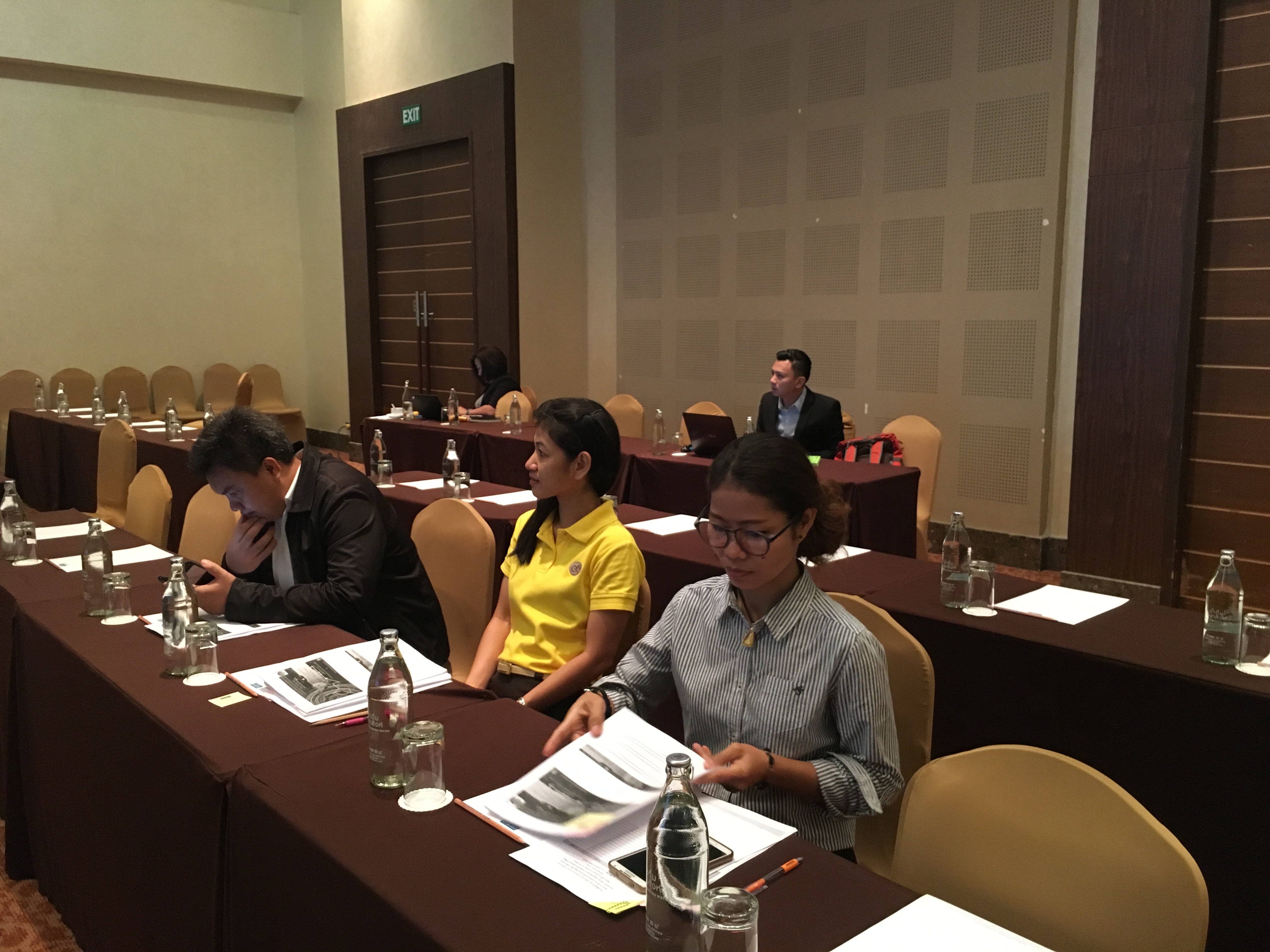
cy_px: 476
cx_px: 635
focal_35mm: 29
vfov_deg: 48.2
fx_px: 1064
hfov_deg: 61.7
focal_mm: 4.15
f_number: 2.2
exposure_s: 1/17
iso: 200
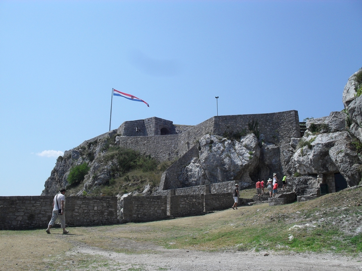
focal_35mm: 35
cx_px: 181
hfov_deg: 52.6
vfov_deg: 40.7
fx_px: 366
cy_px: 136
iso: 100
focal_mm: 6.3
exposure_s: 1/350
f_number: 8.4
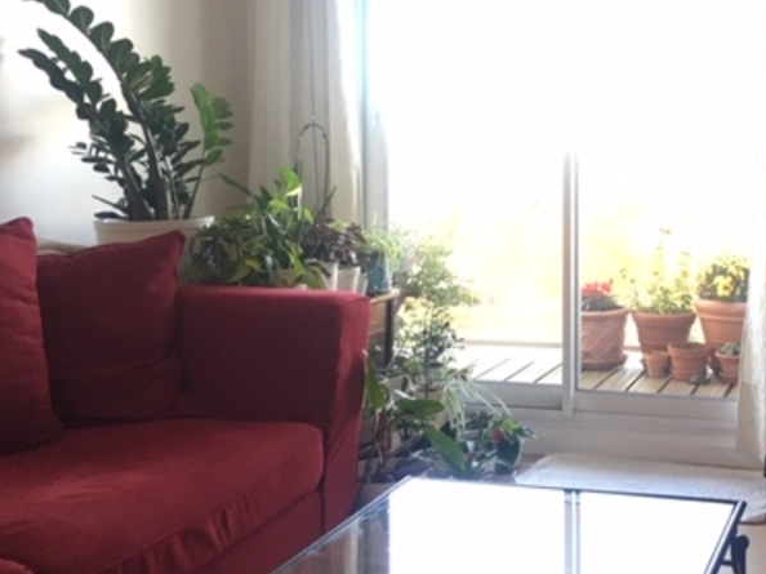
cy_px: 173
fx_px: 1106
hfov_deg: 36.8
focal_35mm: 50
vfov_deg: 28.8
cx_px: 618
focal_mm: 4.15
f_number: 2.2
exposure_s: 1/33
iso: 50
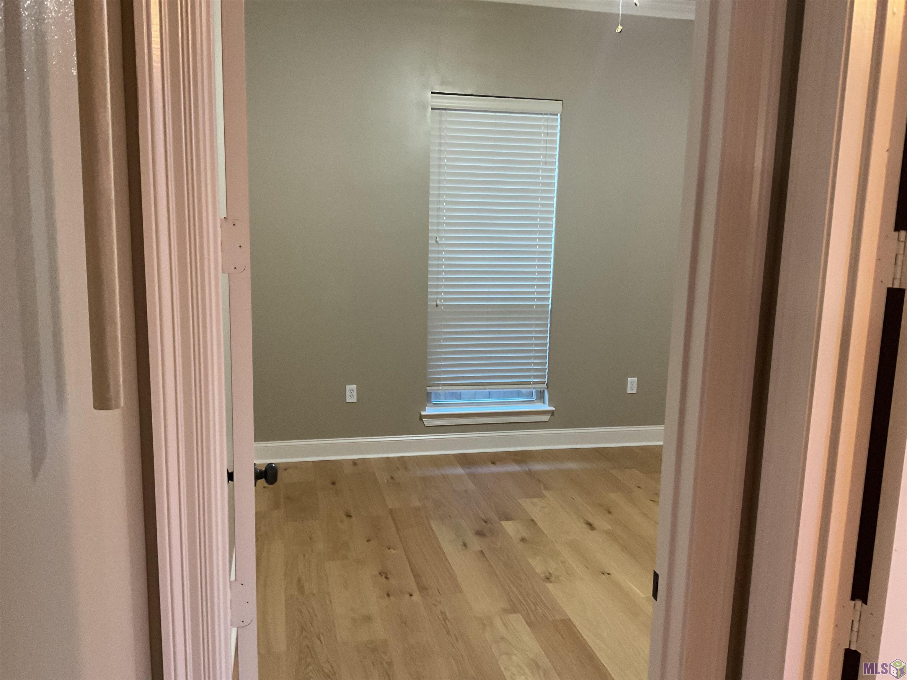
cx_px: 454
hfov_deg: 61.7
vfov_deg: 48.2
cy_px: 340
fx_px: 760
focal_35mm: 29
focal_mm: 3
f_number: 1.8
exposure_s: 1/60
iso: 250
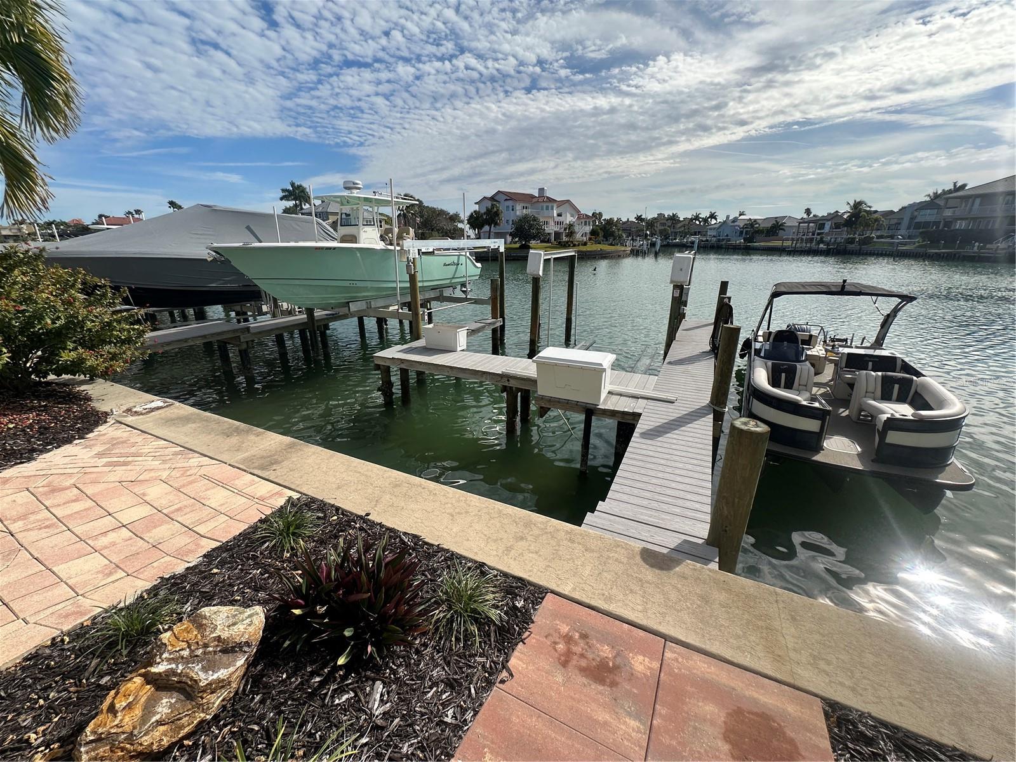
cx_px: 508
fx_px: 411
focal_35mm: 14
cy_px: 381
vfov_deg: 85.7
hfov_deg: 102.1
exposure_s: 1/2053
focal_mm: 2.22
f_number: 2.2
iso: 50
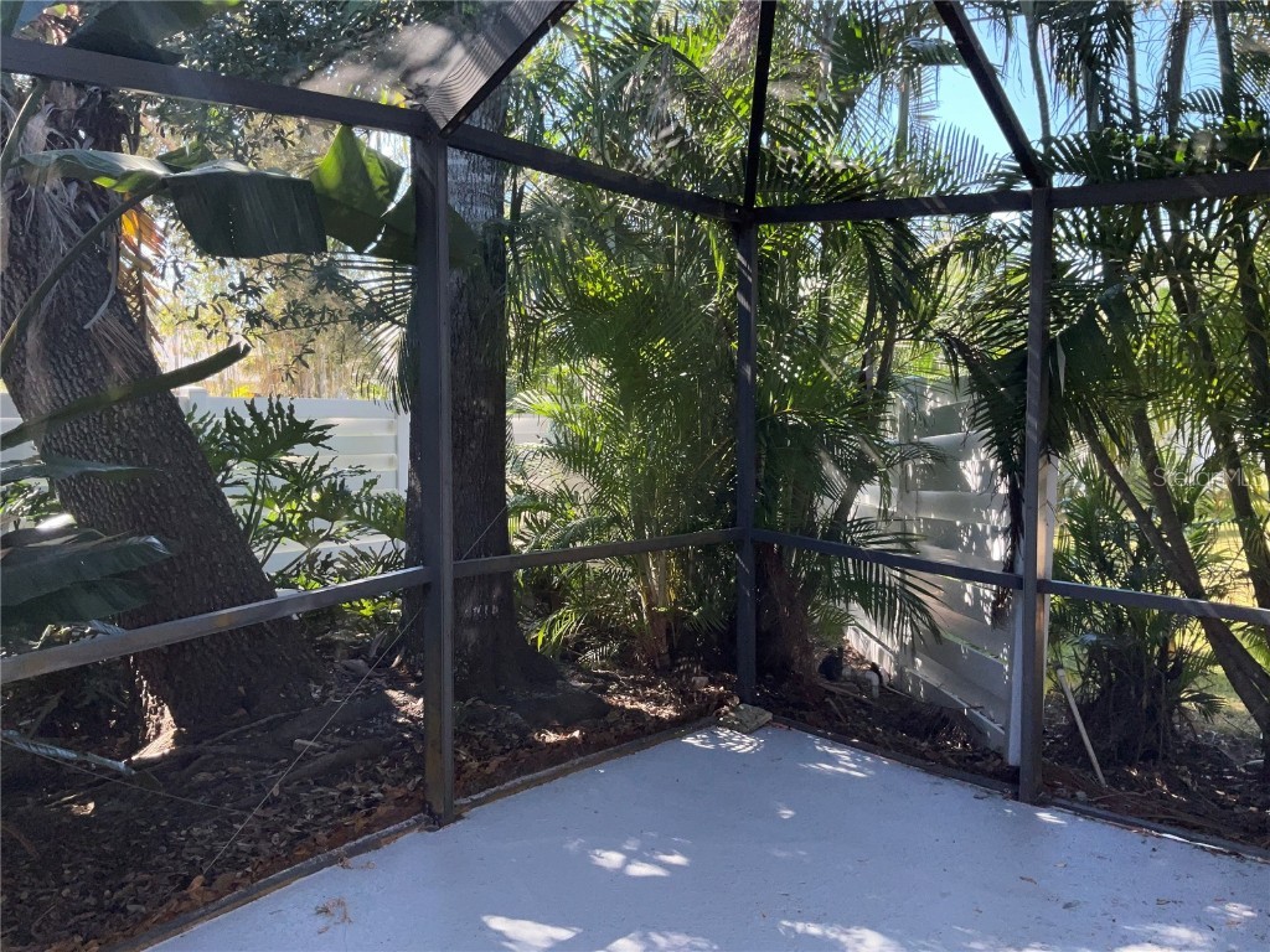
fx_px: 1064
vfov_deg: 48.2
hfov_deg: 61.7
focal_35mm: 29
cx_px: 635
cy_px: 476
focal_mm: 3
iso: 16
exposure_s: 1/262
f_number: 1.8
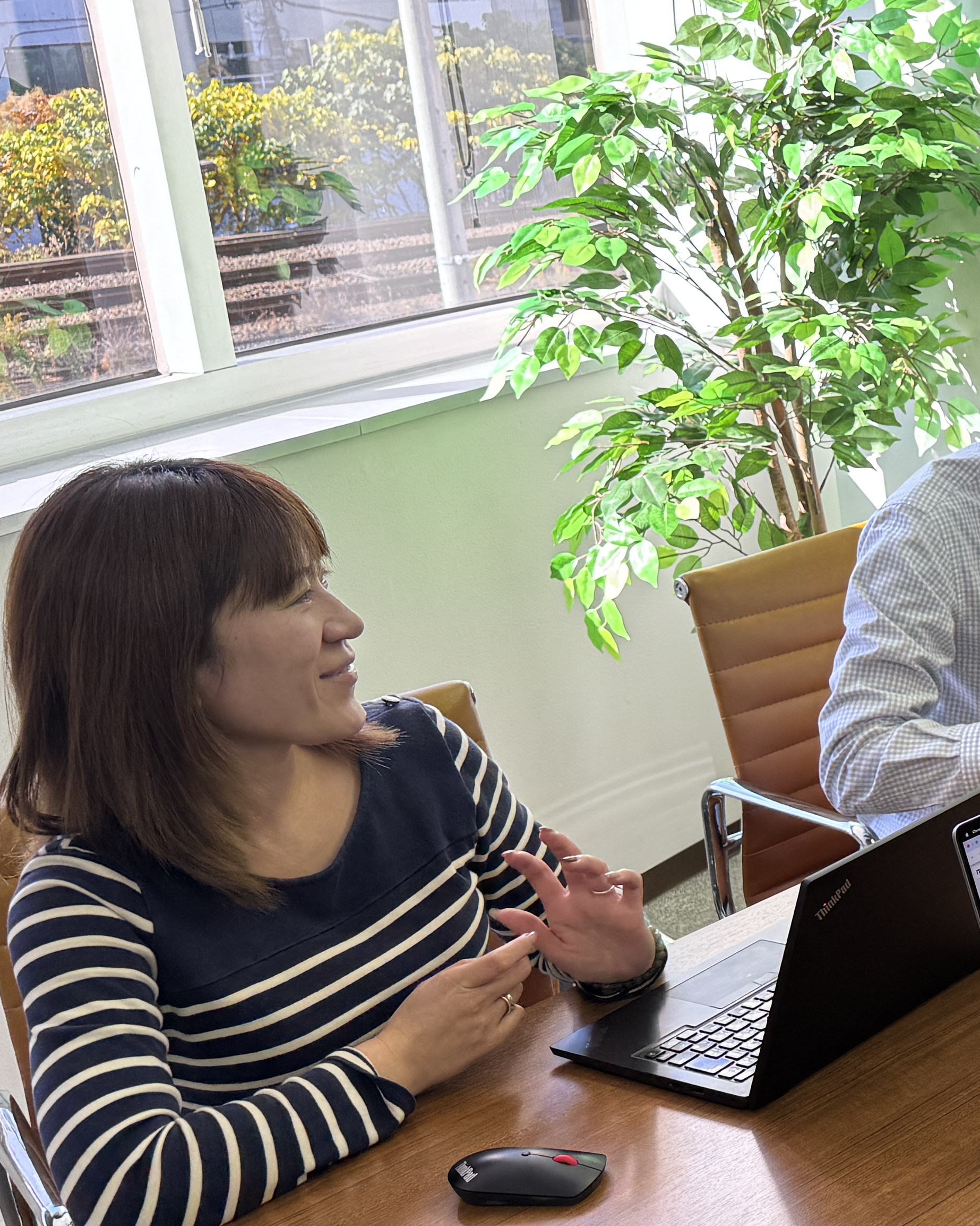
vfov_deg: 32.4
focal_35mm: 58
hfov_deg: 22.3
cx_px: 1404
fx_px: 2103
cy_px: 521
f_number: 1.78
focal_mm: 6.76
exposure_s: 1/151
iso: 64
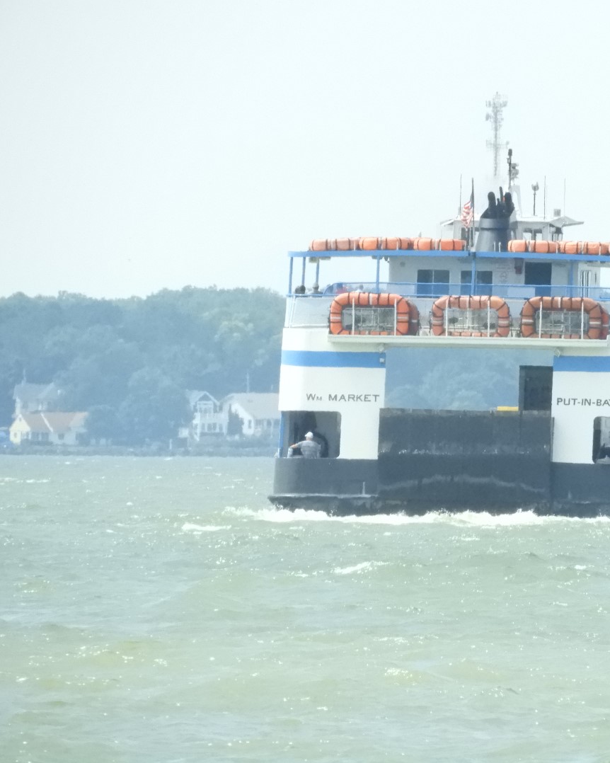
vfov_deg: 1.5
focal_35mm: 1304
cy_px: 382
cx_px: 498
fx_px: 29436
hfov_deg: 1.2
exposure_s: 1/2500
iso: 1600
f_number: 8
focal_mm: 179.2
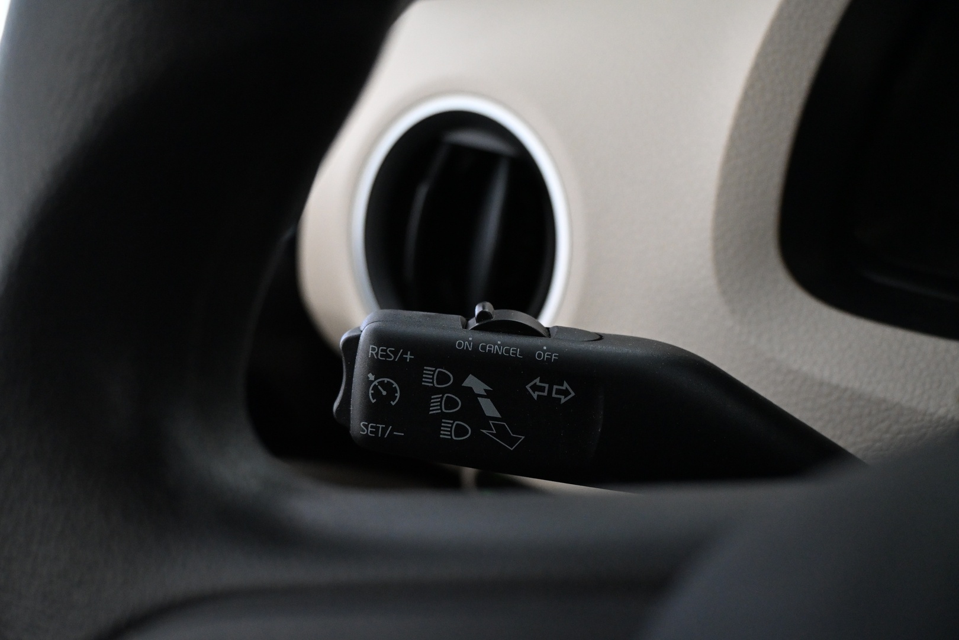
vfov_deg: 40.8
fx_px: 859
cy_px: 320
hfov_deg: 58.3
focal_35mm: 32
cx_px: 480
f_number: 4
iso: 3600
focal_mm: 21.5
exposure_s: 1/60
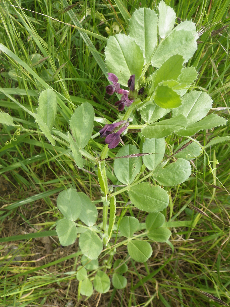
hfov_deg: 41.8
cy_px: 154
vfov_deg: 54.0
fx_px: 301
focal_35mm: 34
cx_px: 115
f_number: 3.8
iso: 80
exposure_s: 1/160
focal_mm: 6.1
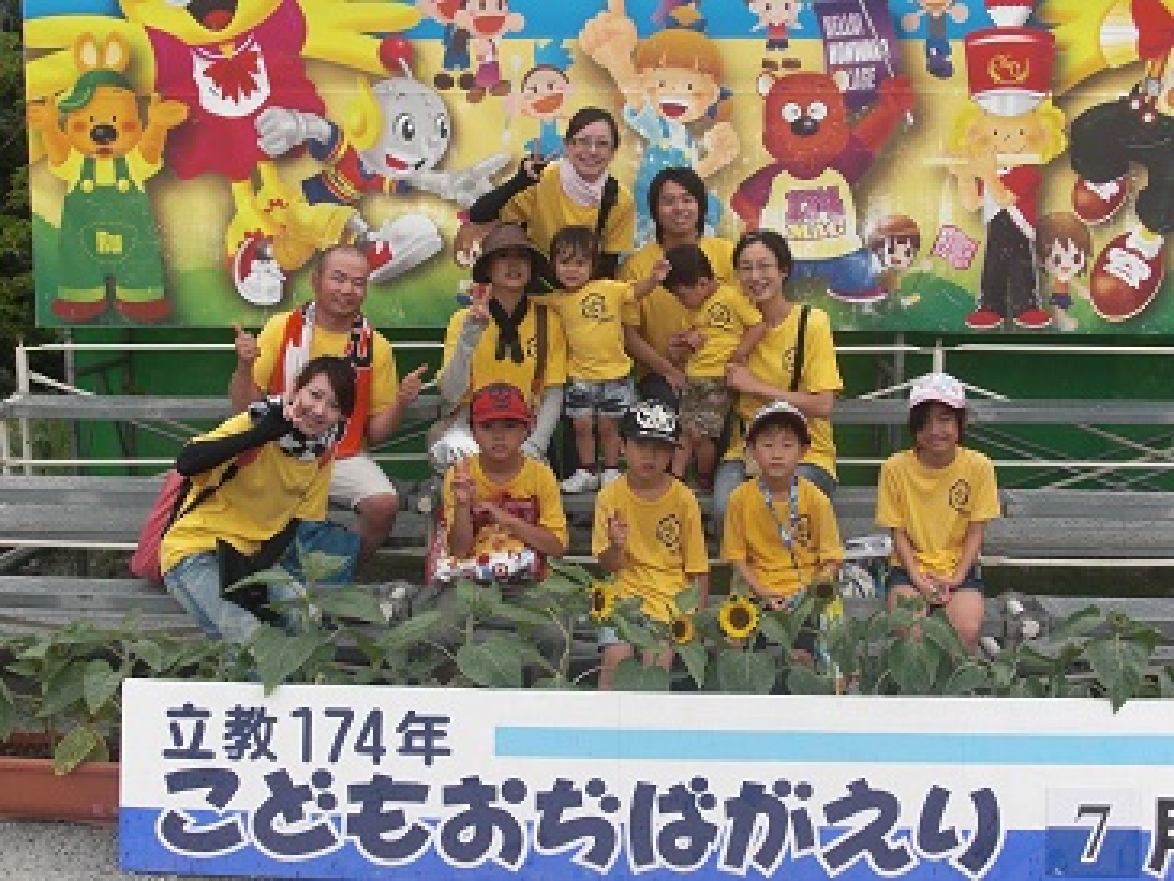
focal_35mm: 43
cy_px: 440
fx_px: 1459
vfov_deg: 33.6
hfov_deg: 43.8
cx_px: 587
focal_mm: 7.6
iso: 50
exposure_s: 1/250
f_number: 3.1
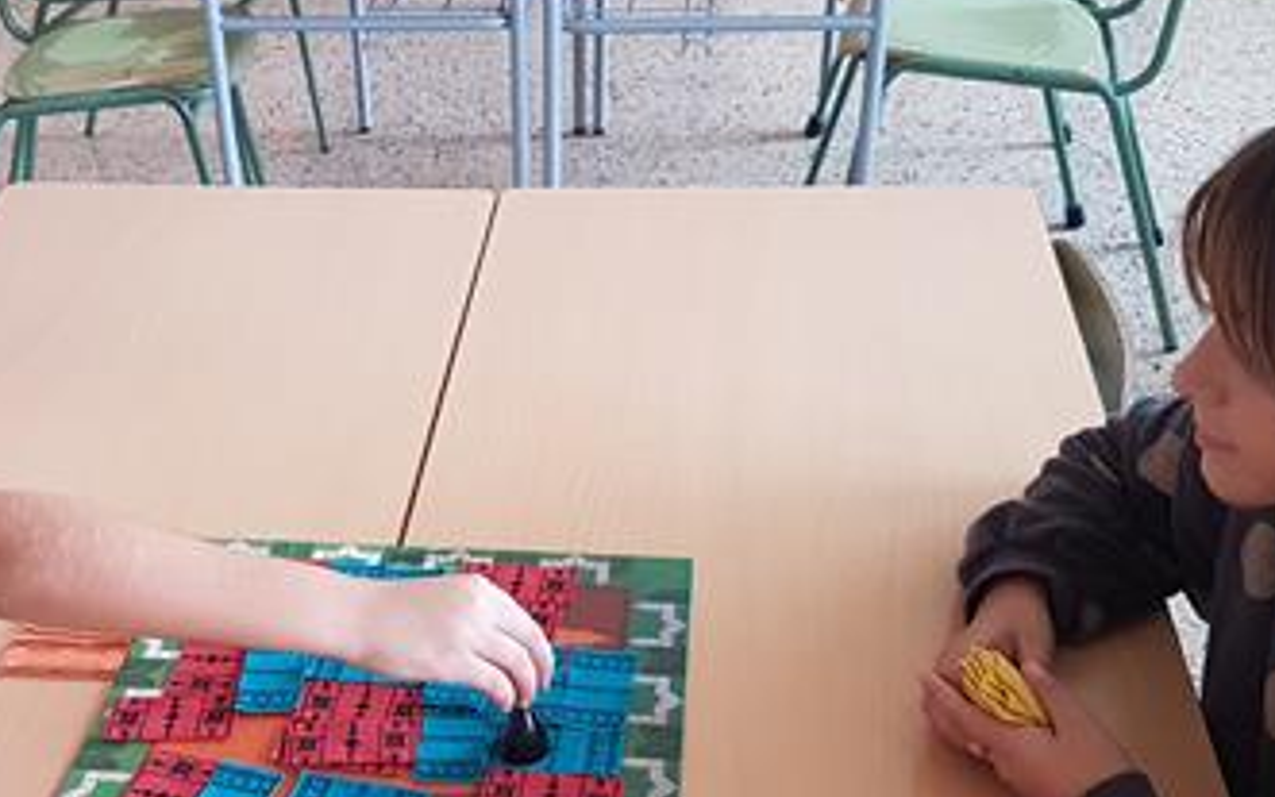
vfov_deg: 25.5
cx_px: 516
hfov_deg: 40.1
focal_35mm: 50
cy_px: 624
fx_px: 1738
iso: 160
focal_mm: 4.2
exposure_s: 1/33
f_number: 1.7
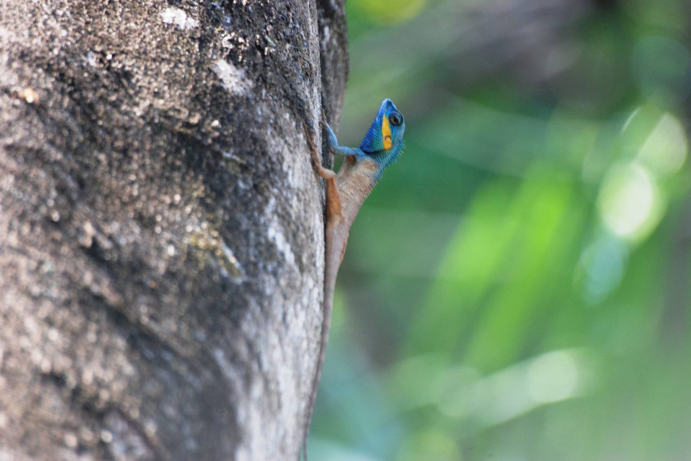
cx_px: 346
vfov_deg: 3.0
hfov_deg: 4.6
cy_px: 231
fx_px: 8674
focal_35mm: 452
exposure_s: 1/160
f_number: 5.6
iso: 400
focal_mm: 300
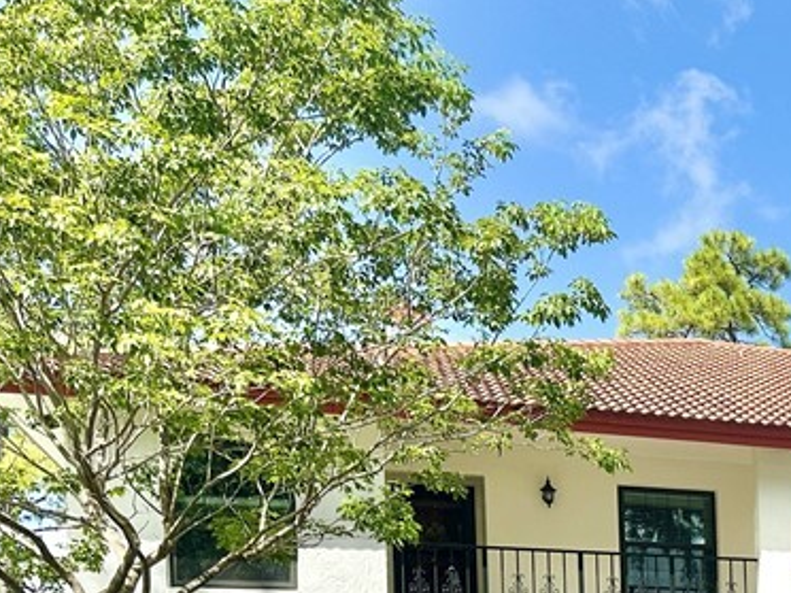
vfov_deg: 20.3
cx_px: 1027
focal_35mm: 66
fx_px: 1508
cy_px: 780
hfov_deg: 25.4
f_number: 1.78
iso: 80
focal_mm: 6.86
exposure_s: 1/3717
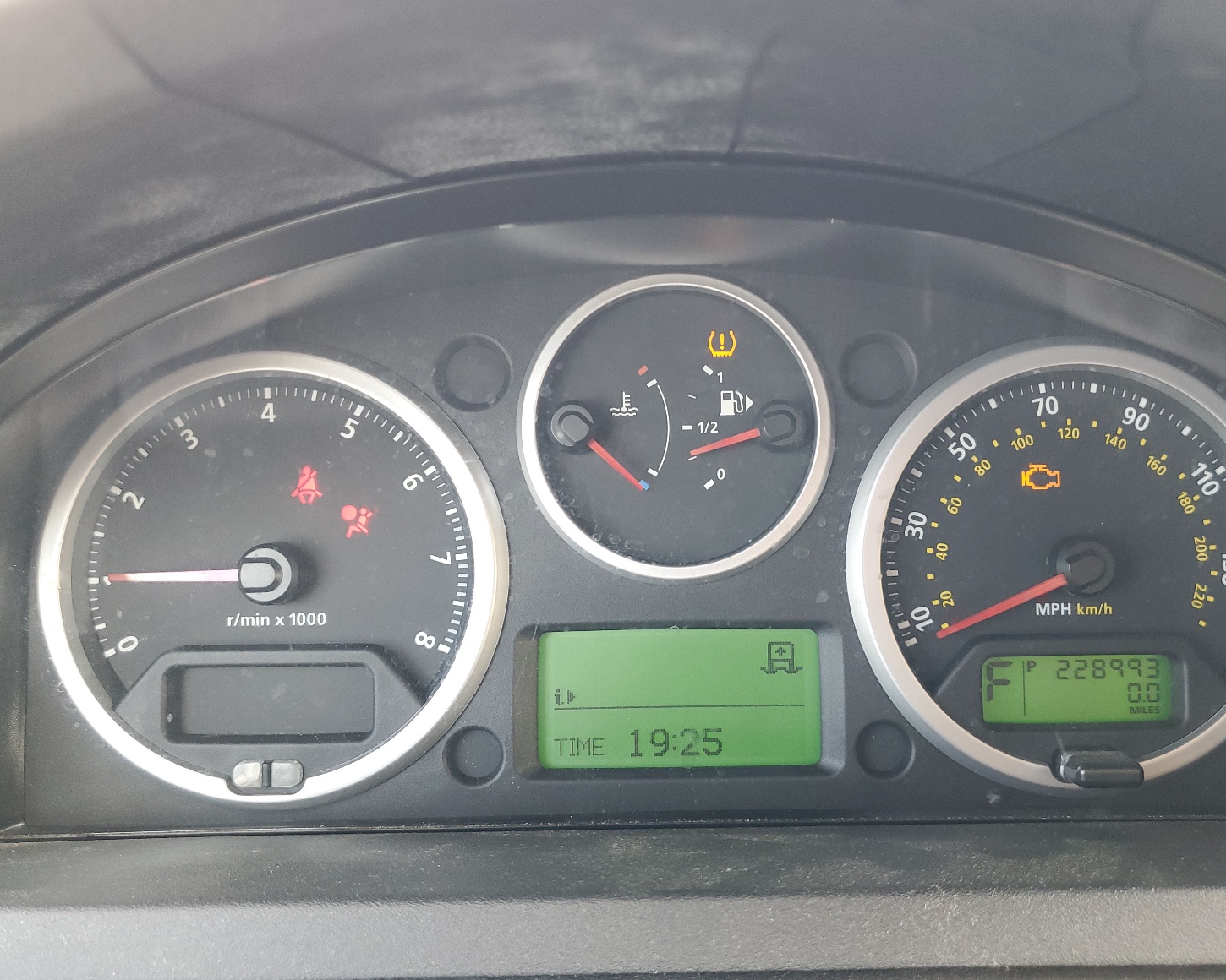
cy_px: 476
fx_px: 1016
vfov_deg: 51.5
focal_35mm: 28
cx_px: 660
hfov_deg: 62.1
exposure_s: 1/60.2
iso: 78
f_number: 1.5
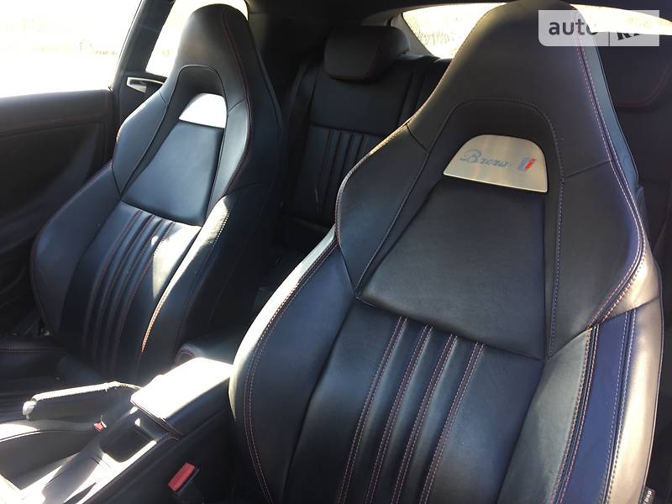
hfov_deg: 61.7
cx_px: 336
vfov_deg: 48.2
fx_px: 563
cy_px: 252
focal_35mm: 29
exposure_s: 1/50
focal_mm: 4.2
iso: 25
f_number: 2.2
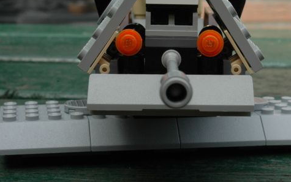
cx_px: 175
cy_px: 54
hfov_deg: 19.4
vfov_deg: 12.2
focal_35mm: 107
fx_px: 849
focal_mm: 52
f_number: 20
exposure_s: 1/80
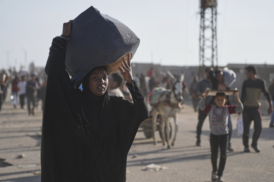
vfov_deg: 13.0
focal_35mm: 105
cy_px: 91
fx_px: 799
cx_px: 137
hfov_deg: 19.5
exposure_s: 1/1000
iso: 100
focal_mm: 105
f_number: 4
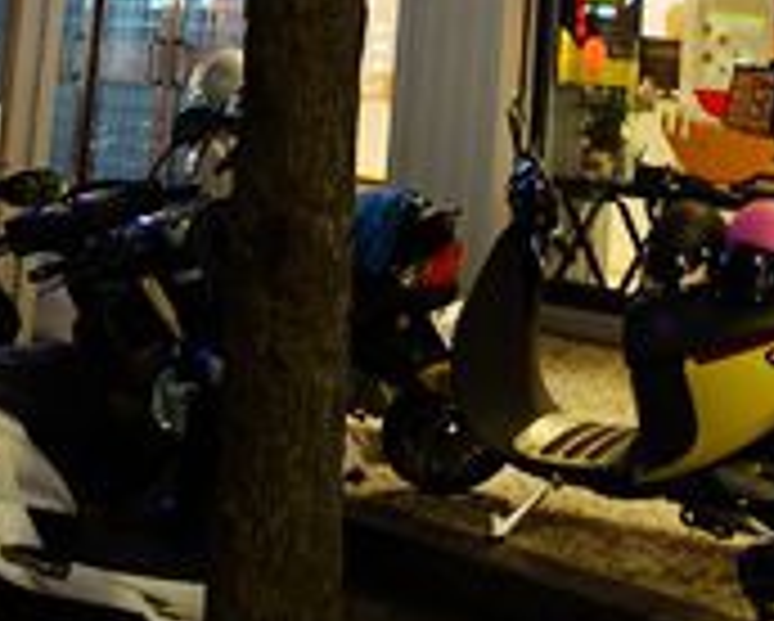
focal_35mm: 85
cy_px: -236
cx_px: 418
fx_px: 1949
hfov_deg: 22.5
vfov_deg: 16.8
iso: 200
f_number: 1.8
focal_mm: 8.8
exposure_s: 1/30
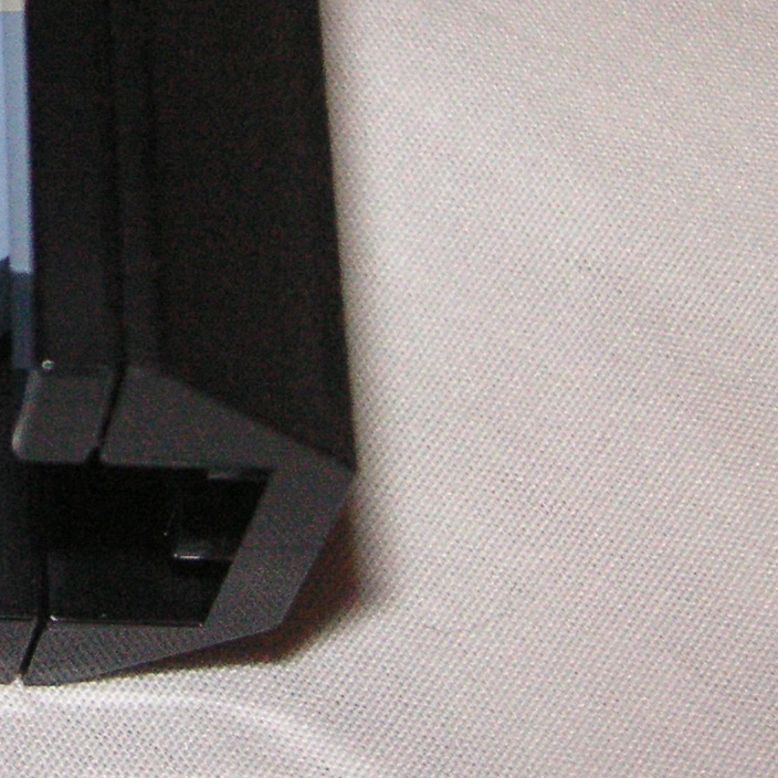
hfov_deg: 13.9
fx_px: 3026
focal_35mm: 119
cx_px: -299
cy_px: 31
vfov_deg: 14.5
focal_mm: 6.1
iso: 160
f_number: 6.7
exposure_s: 1/45
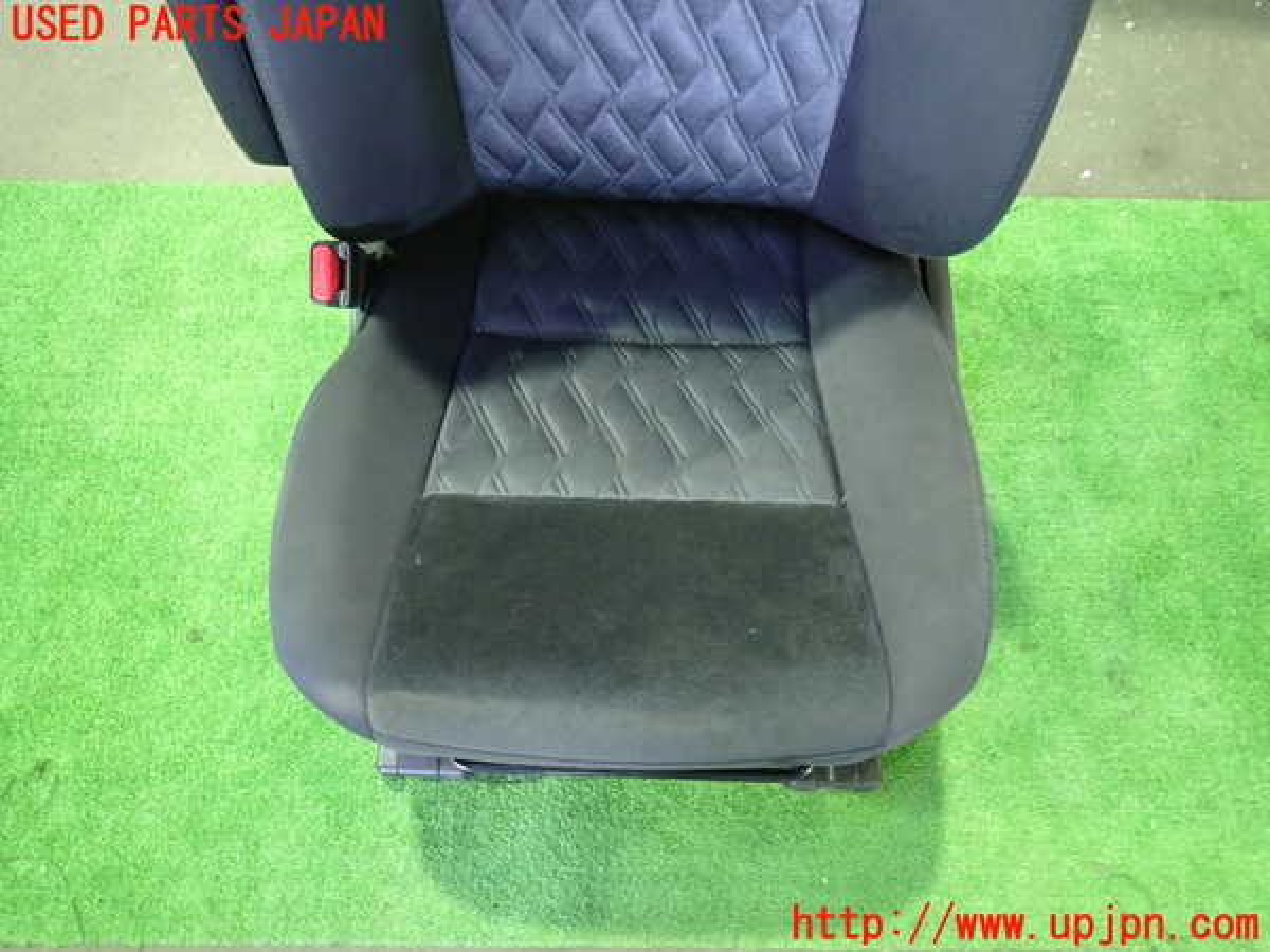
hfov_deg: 69.4
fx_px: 917
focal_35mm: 25
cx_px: 635
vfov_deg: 54.9
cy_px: 476
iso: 800
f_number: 2
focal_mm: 4.5
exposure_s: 1/15
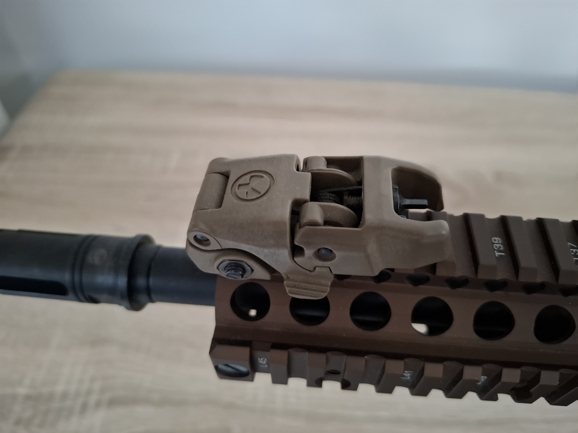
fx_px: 384
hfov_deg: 73.9
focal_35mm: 23
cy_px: 216
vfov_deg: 58.9
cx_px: 289
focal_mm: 5.54
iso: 640
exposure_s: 1/24
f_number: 1.8
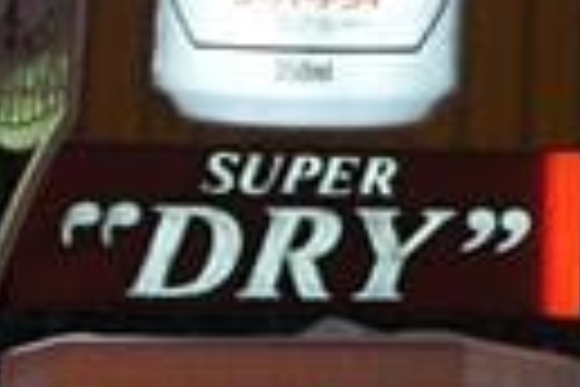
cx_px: 1025
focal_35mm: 168
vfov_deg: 8.2
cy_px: 130
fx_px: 2706
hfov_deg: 11.4
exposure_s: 1/100
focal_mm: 18
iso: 800
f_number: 3.5
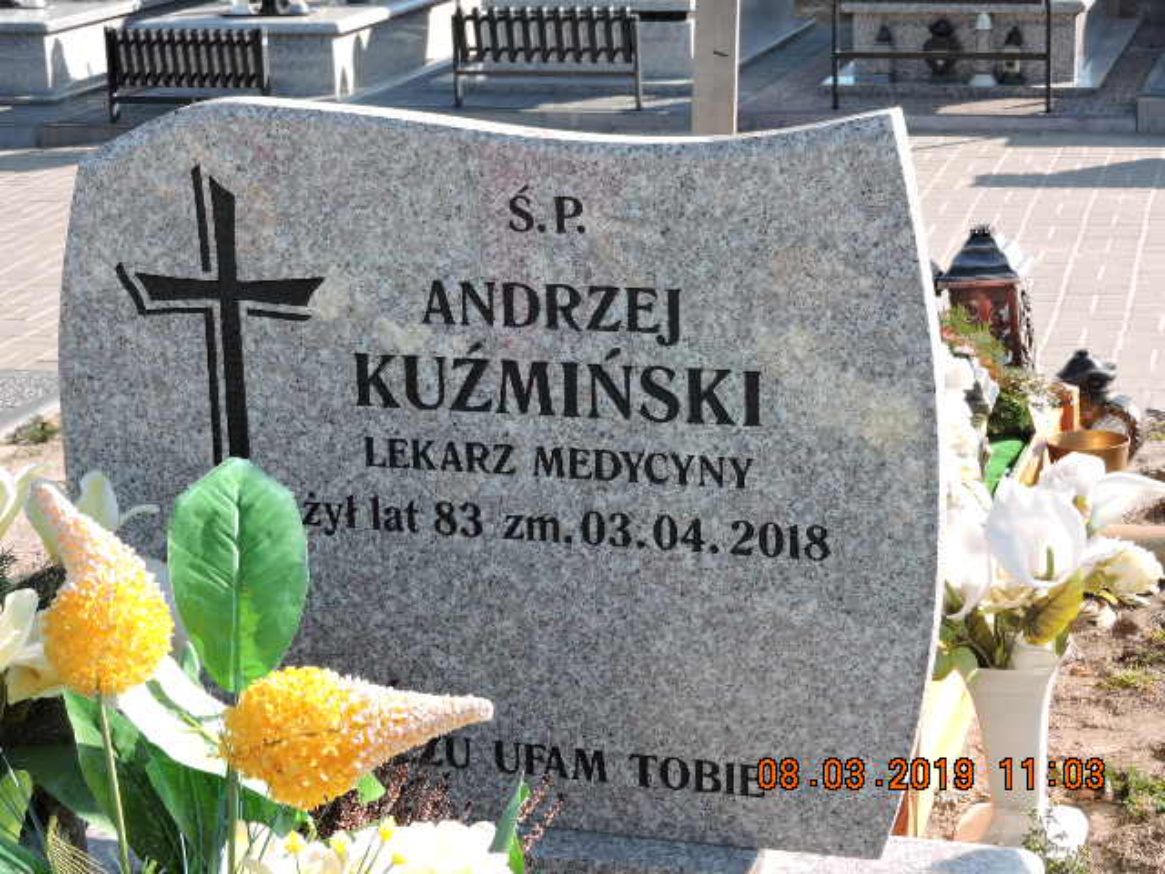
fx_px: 2356
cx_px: 582
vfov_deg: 21.0
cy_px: 437
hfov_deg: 27.8
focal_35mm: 70
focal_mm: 12.5
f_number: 4.5
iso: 100
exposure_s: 1/250
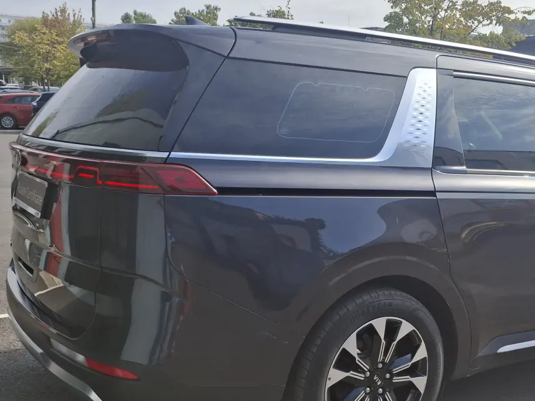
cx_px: 370
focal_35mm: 42
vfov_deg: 34.3
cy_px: 228
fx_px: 649
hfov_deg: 43.9
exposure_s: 1/2294
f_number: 1.8
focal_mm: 4.69
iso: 32
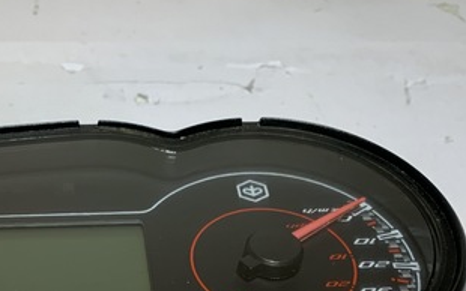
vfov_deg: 18.6
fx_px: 864
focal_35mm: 68
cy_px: 299
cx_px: 108
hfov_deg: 29.6
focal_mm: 4.25
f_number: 1.8
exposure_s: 1/121
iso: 50
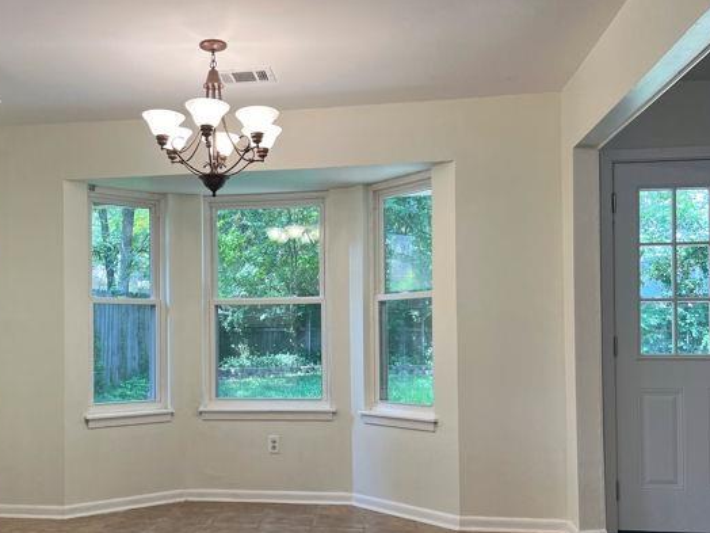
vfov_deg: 39.5
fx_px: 738
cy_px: 321
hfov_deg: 50.7
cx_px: 255
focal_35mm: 36
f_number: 1.6
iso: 50
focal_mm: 5.1
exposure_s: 1/120
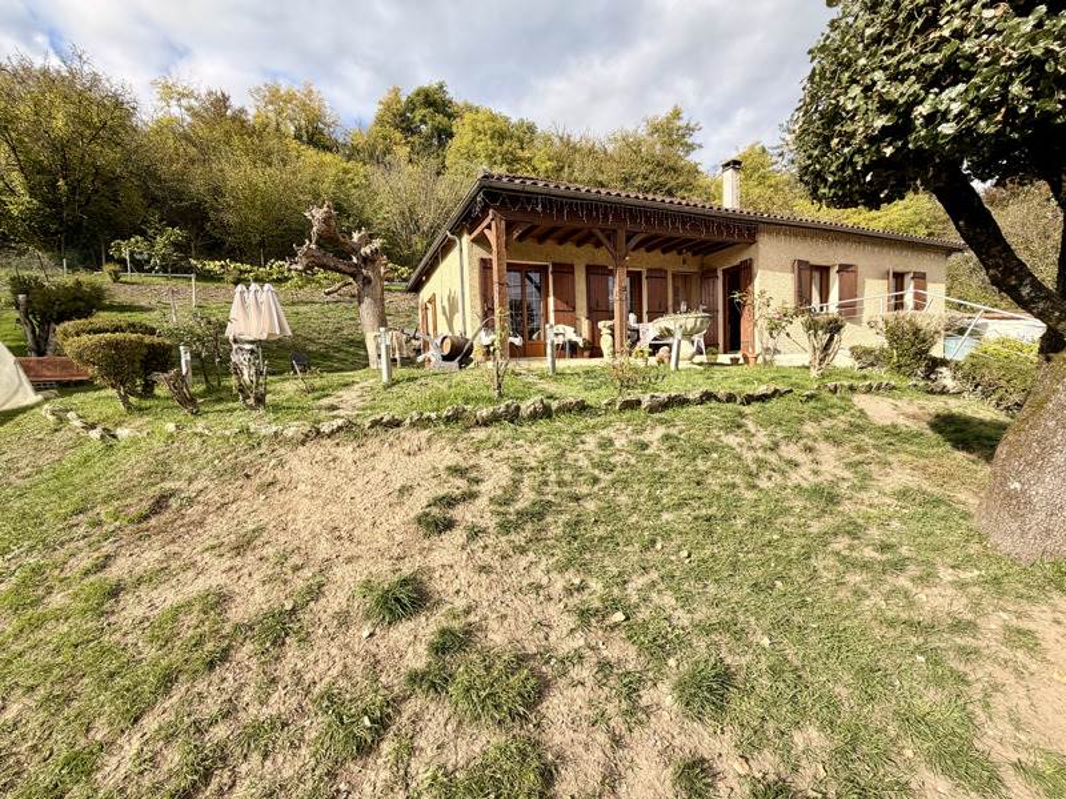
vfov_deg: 85.7
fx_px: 431
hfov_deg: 102.1
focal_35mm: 14
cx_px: 533
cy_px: 400
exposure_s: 1/770
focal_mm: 2.22
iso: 32
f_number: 2.2
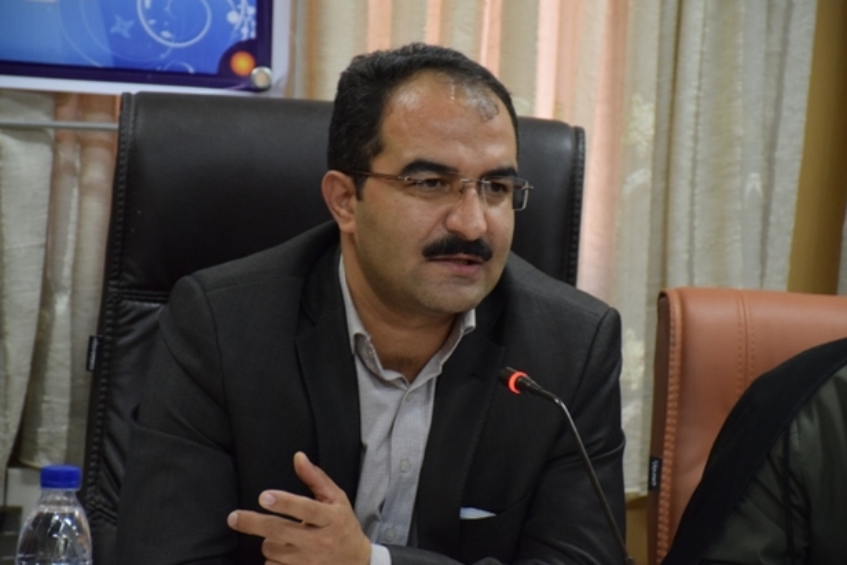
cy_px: 282
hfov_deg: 13.0
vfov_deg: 8.7
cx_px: 422
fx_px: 3730
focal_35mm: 159
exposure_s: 1/80
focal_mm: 105
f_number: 5.6
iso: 1600
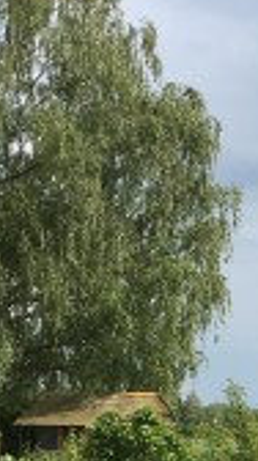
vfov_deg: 17.9
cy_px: 576
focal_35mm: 113
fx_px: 1380
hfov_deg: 10.2
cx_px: 442
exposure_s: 1/1026
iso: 25
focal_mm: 4.15
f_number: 2.2
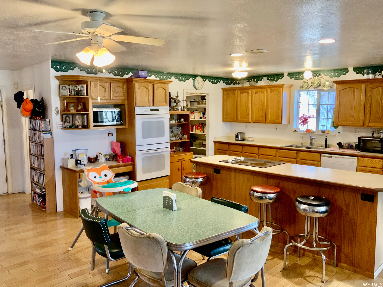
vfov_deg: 48.2
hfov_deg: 61.7
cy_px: 144
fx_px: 321
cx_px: 192
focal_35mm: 29
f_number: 1.8
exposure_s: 1/60
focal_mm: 3
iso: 100
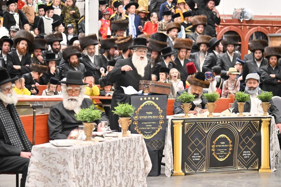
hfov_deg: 17.1
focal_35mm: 120
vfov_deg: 11.4
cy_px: 94
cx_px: 140
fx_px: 937
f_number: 4
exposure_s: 1/250
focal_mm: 120
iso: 1000
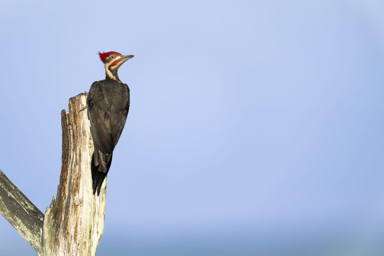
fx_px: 8958
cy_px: 128
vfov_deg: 1.6
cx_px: 192
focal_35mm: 840
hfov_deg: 2.5
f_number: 5.6
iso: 1600
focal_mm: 840
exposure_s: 1/1600
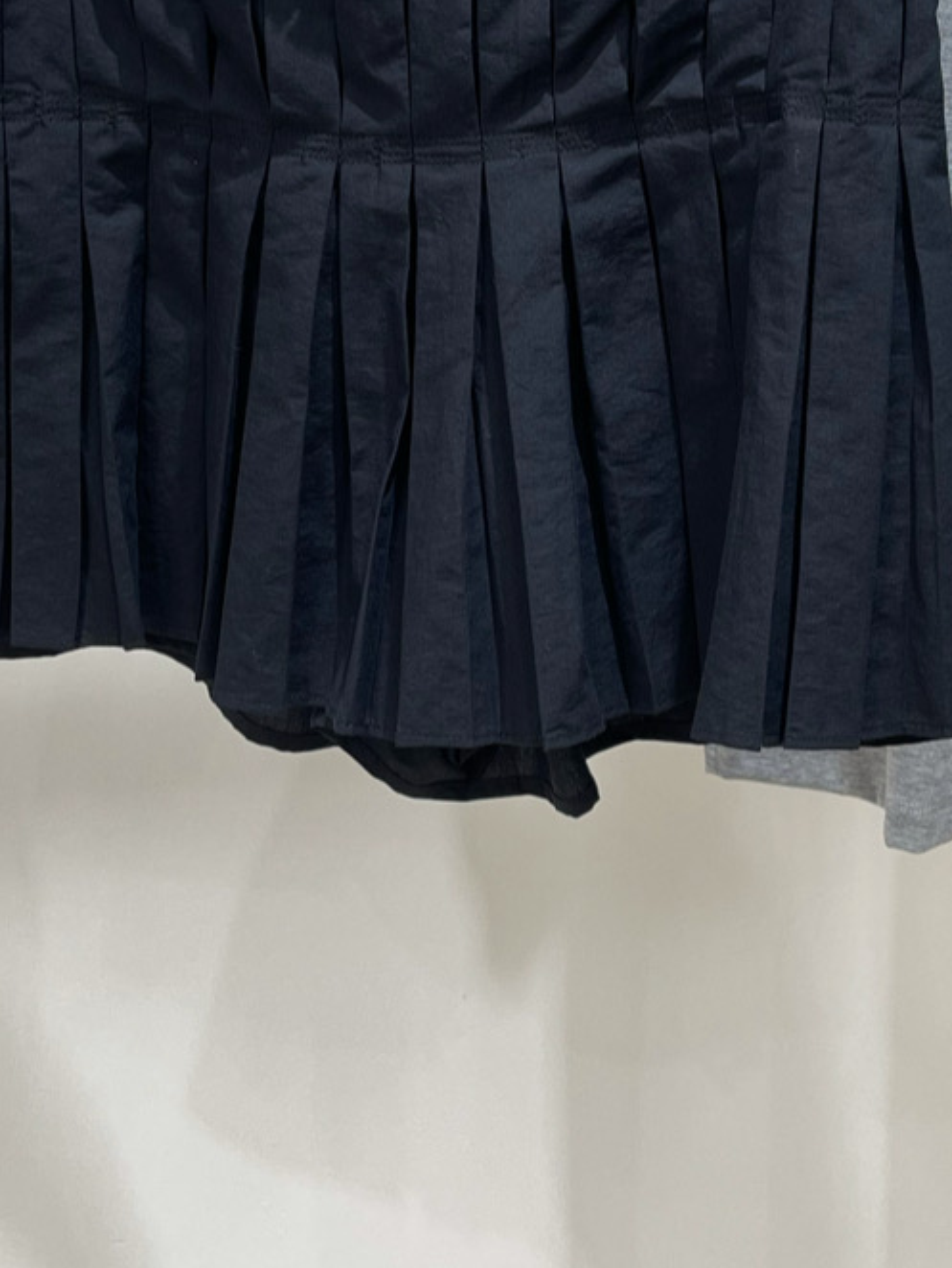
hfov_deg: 21.9
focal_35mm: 67
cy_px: 267
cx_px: 475
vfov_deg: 28.4
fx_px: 2455
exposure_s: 1/100
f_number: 1.6
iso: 64
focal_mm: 5.1
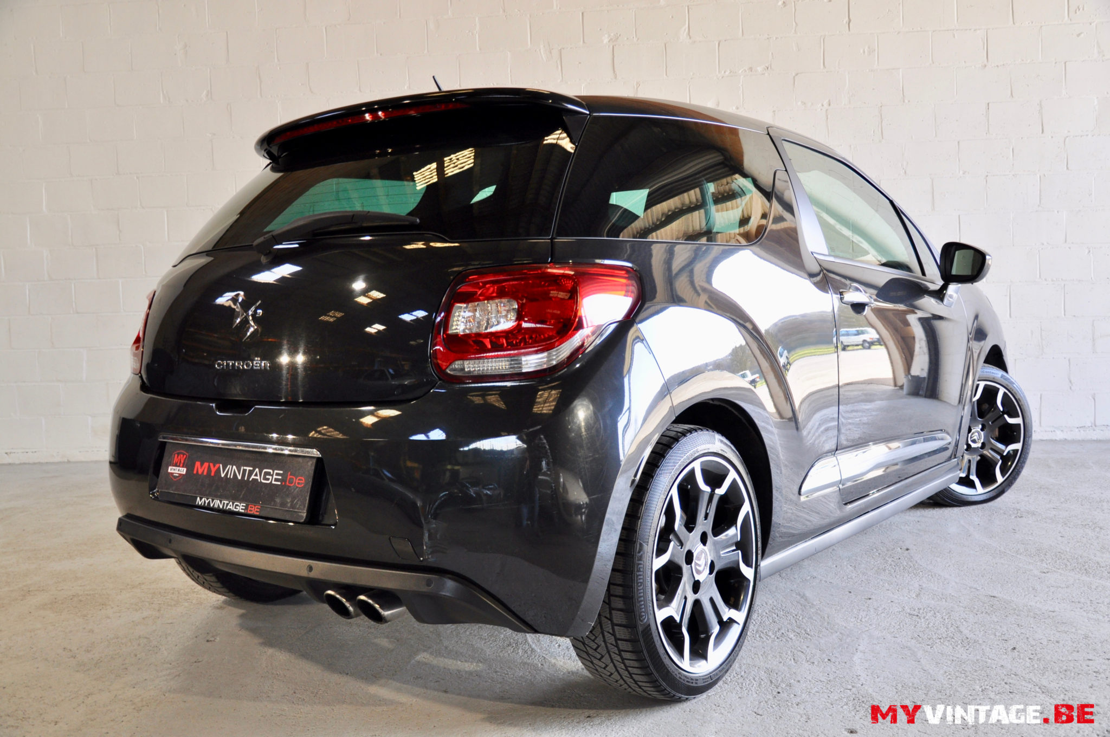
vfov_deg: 39.9
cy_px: 368
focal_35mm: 33
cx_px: 555
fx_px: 1016
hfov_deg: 57.3
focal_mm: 22
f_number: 4
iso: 400
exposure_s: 1/60
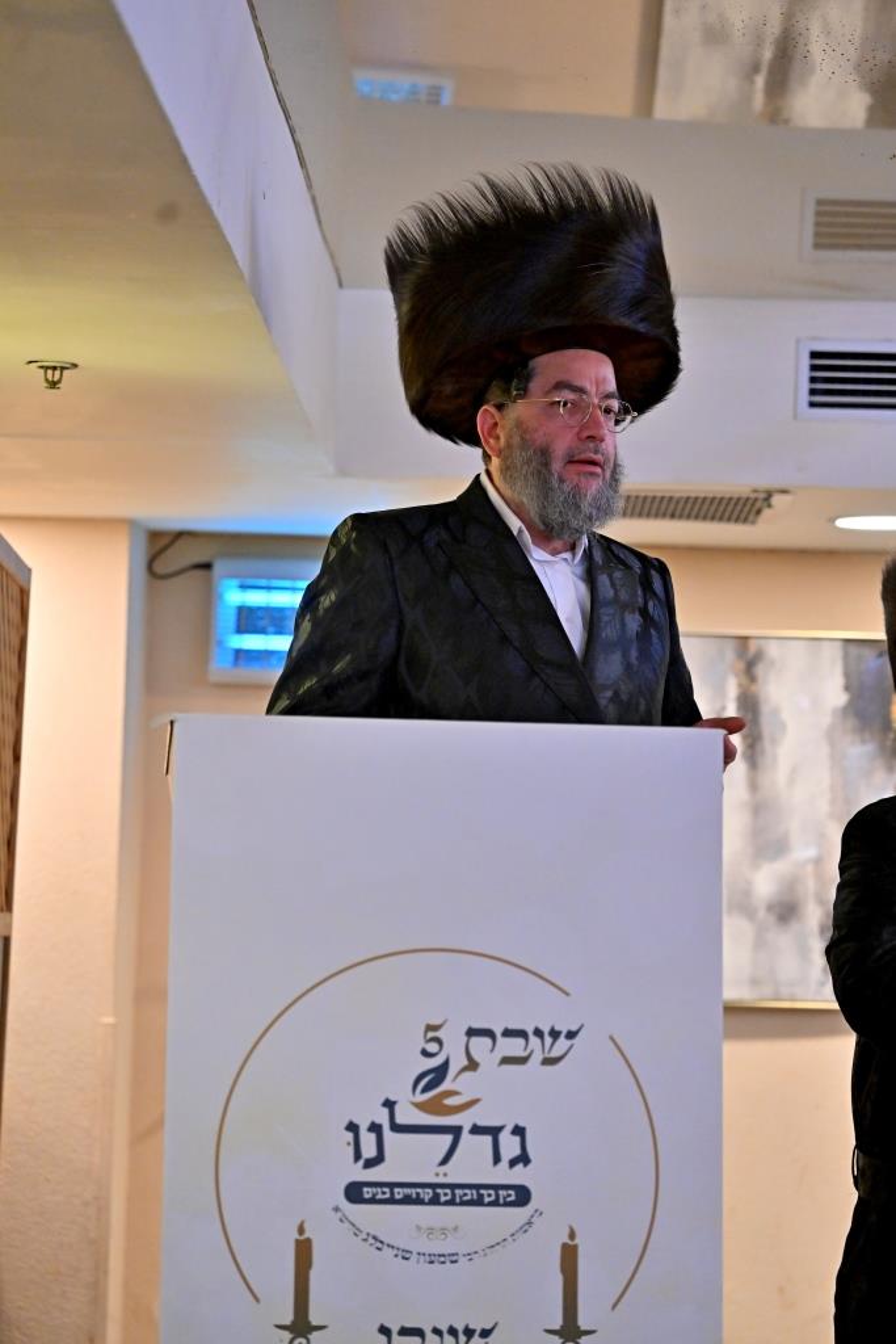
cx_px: 448
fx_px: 4105
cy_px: 672
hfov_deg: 12.5
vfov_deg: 18.6
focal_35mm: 110
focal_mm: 110
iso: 2000
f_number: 4
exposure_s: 1/200
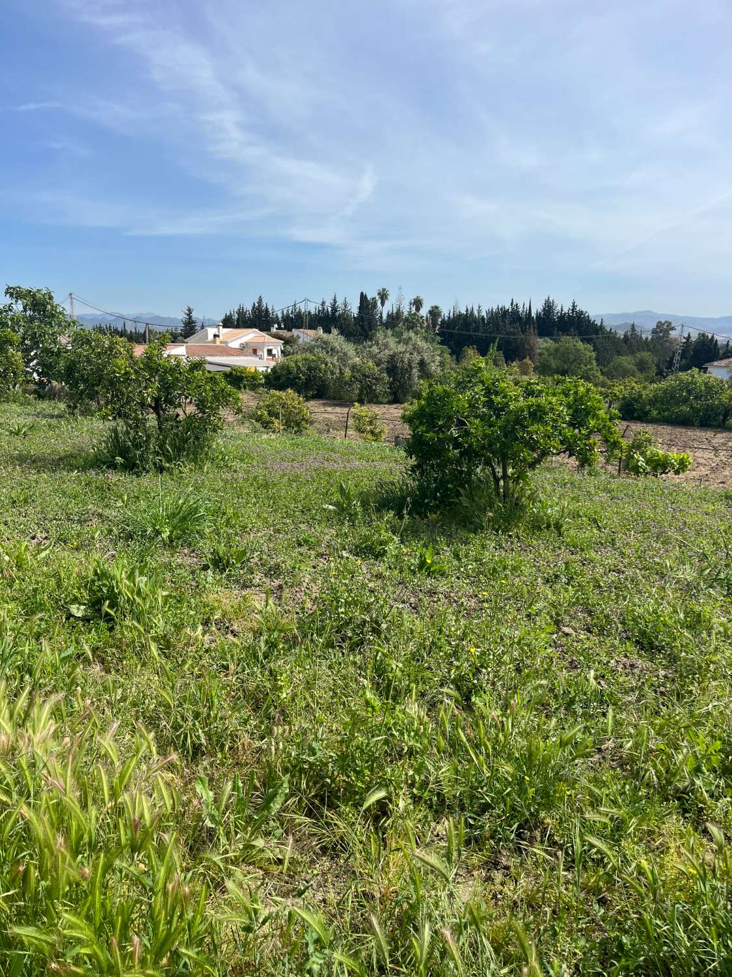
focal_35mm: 26
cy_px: 488
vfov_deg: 67.3
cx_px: 366
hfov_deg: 53.1
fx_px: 733
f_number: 1.6
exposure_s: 1/3311
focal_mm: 5.1
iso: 50
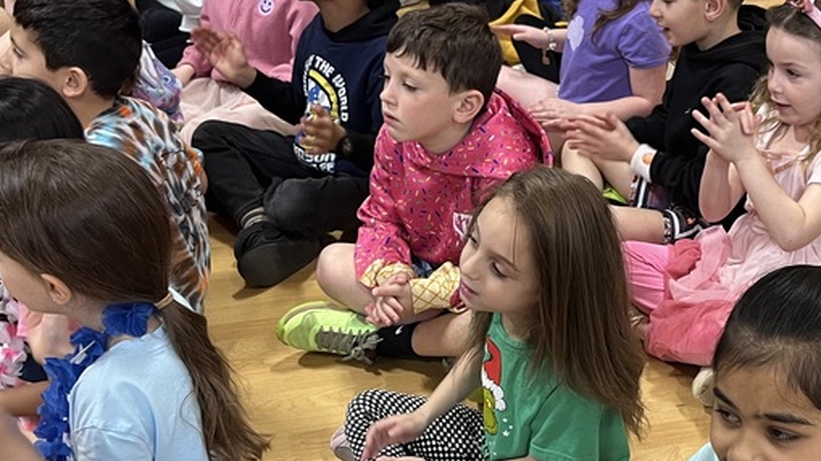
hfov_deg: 35.8
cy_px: 332
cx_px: 616
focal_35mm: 57
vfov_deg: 20.9
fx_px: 1241
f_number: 1.6
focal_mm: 5.1
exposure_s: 1/60
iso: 100
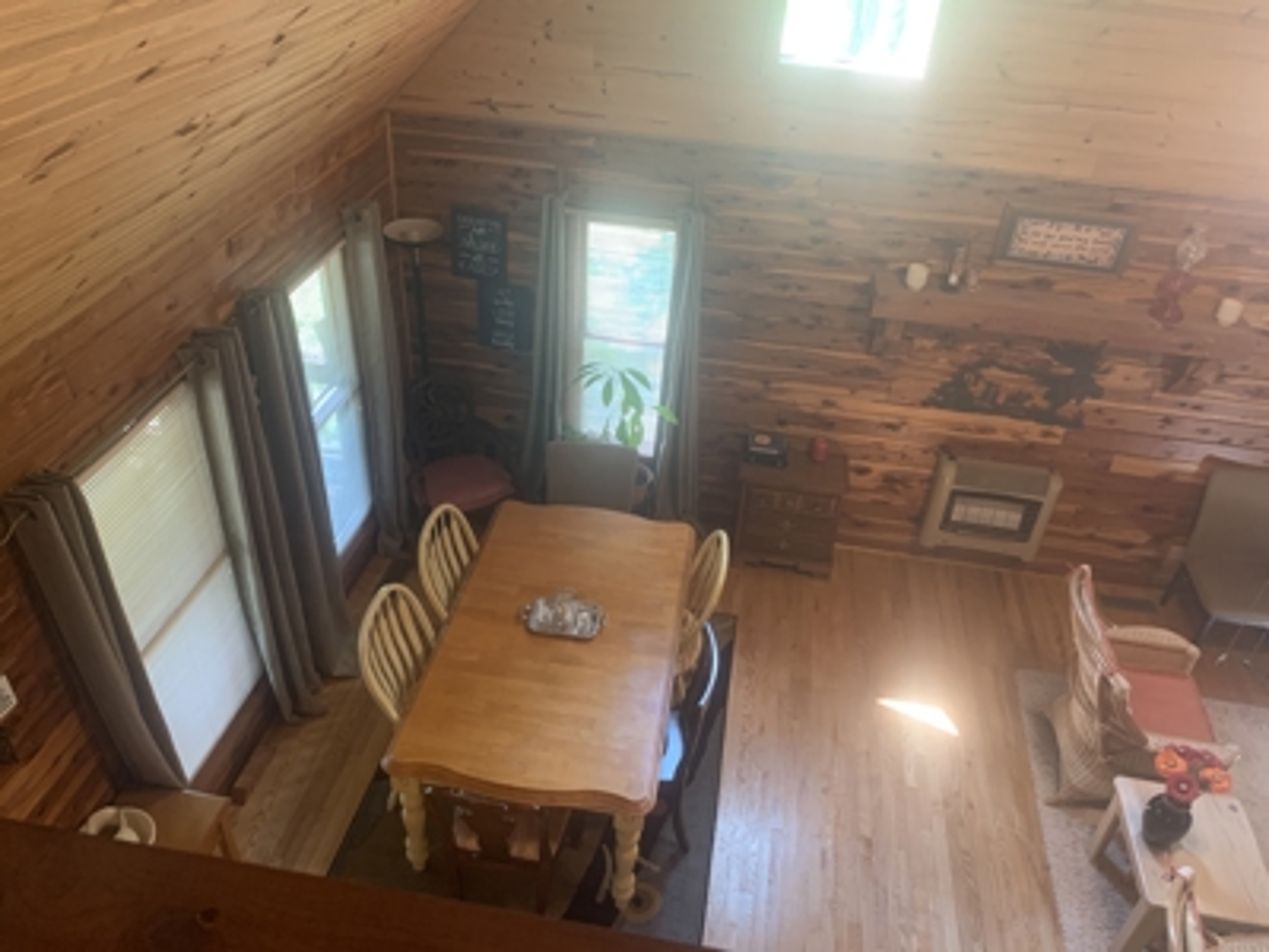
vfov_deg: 53.1
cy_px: 476
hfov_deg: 67.3
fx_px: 953
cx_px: 634
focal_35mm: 26
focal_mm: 4.25
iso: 250
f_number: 1.8
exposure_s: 1/60
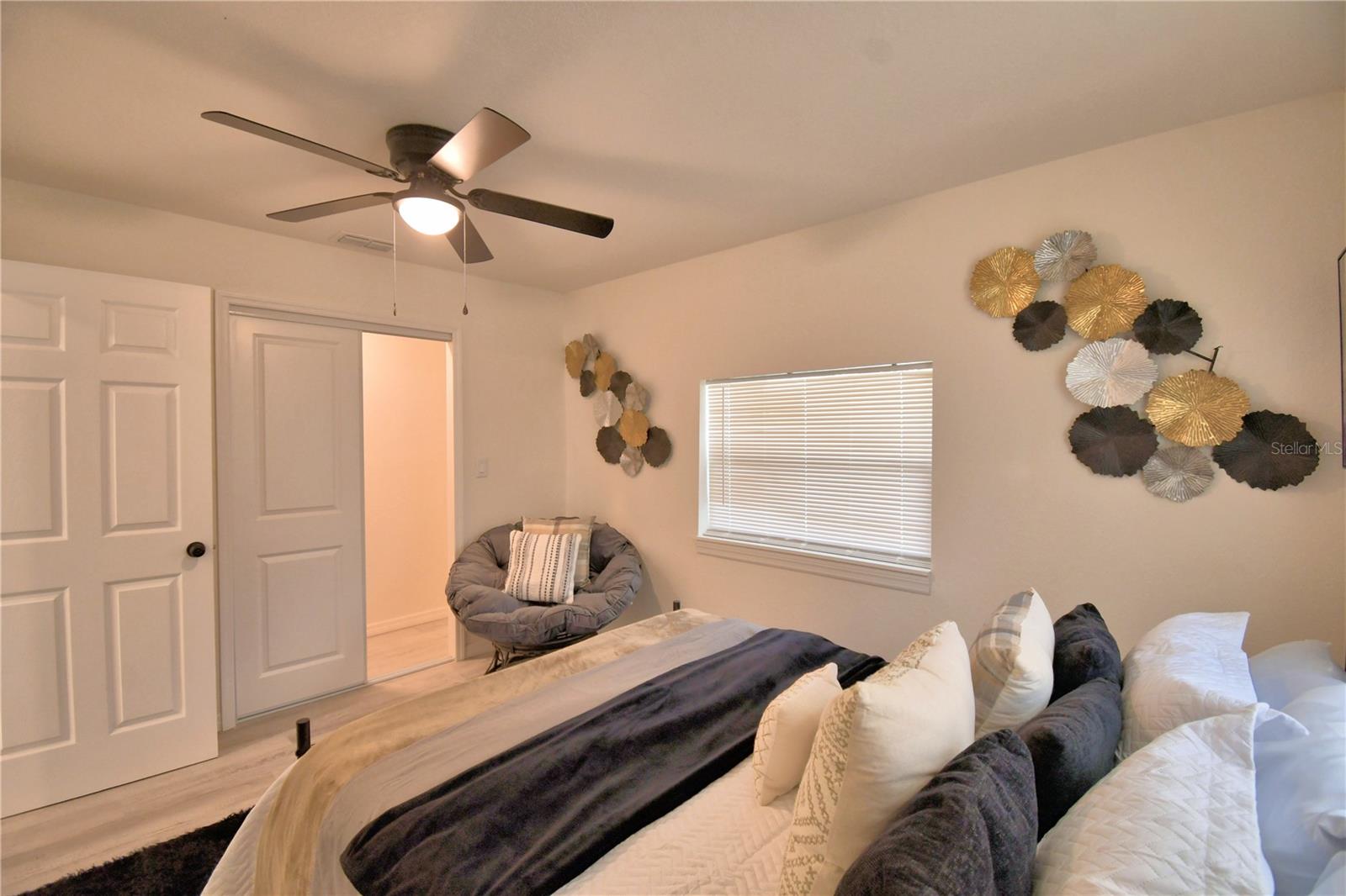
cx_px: 673
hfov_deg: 100.4
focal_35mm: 15
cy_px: 448
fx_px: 561
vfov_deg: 77.3
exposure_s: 1/30
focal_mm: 10
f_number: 4.5
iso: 400
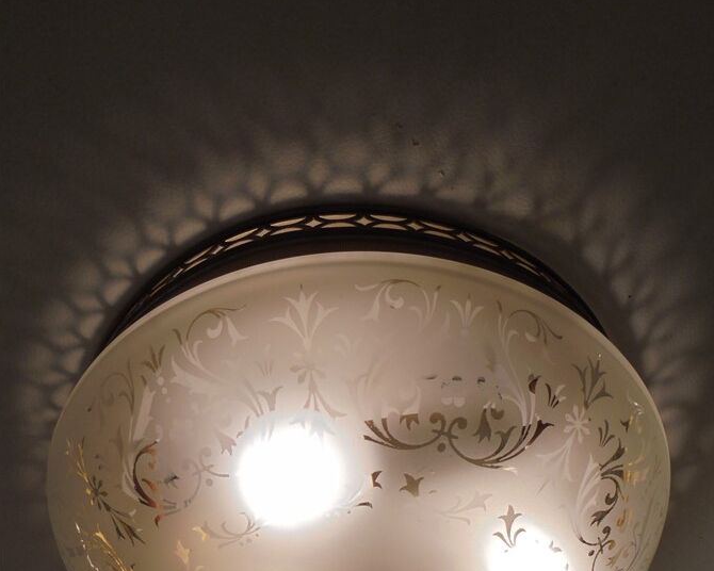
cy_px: 440
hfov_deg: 47.9
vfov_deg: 38.0
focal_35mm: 38
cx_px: 358
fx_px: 803
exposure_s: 1/400
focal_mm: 5.3
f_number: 3.7
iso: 100
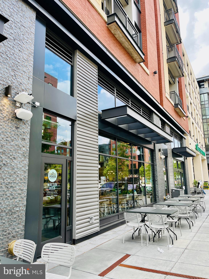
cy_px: 140
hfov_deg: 53.1
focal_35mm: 26
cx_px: 104
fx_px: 209
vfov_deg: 67.3
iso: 50
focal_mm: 5.1
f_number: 1.6
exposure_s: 1/524
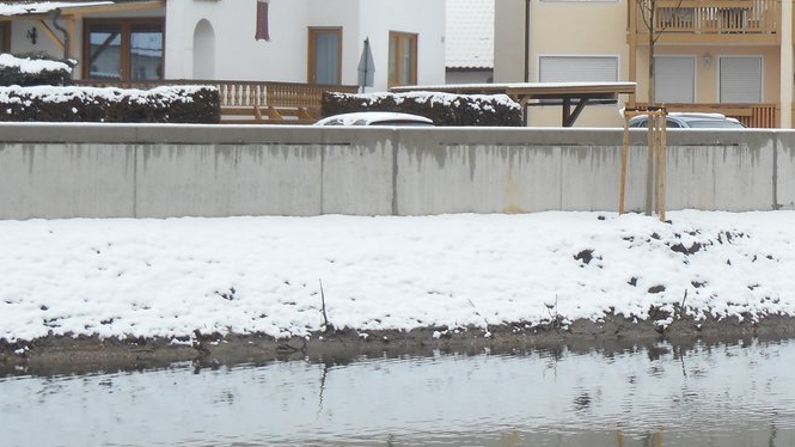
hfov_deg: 18.7
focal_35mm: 114
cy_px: 53
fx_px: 2403
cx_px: 605
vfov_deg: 10.6
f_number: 4.7
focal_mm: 10.37
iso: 80
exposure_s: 1/320
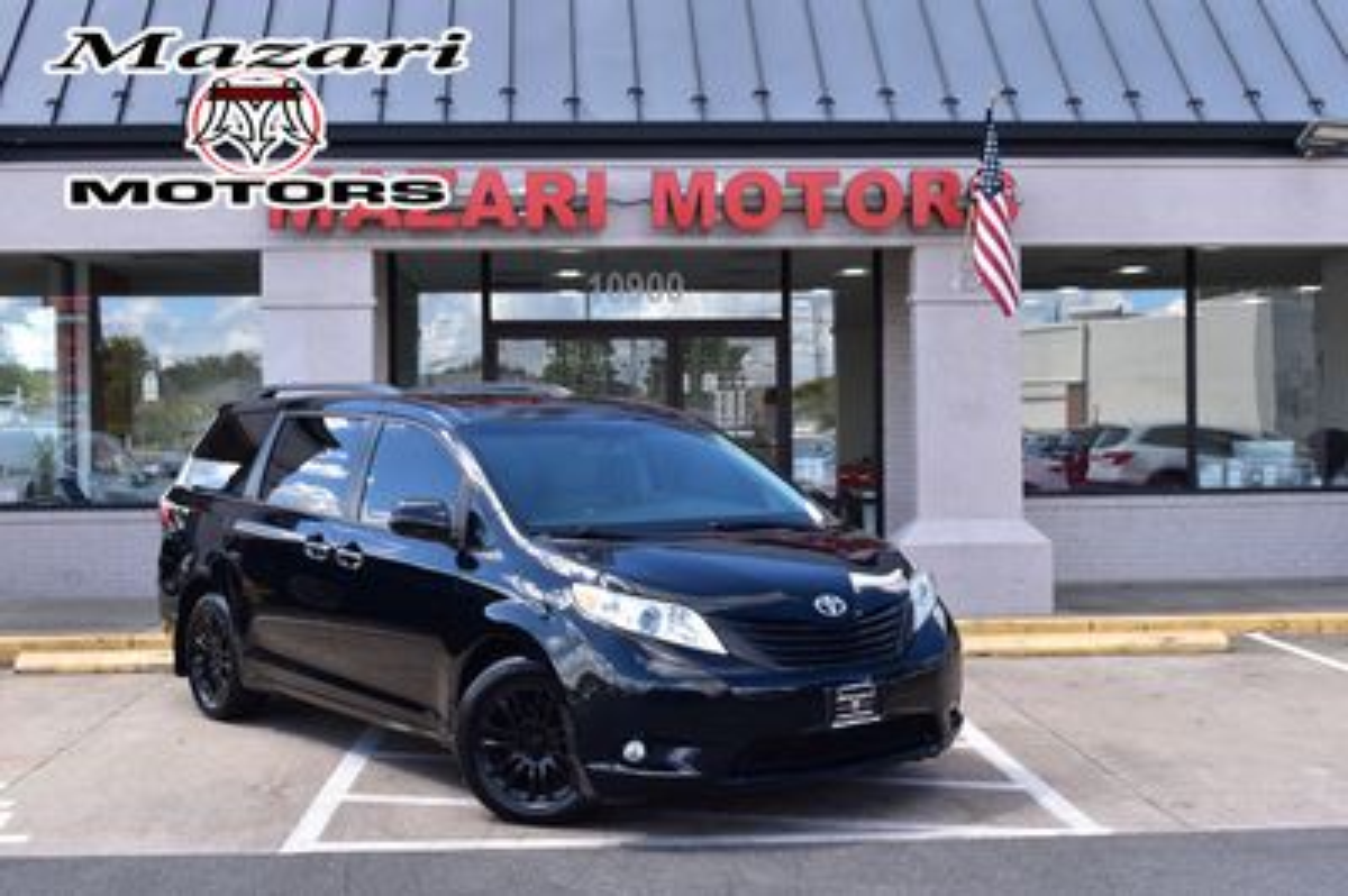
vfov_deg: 28.9
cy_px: 448
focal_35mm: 46
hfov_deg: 42.4
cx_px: 674
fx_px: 1740
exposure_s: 1/200
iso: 400
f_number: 10
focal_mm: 31
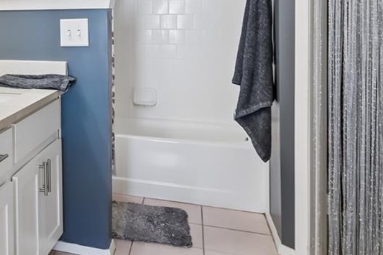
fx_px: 479
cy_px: 33
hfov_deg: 36.8
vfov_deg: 28.8
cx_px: -39
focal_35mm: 45
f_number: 7.1
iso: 100
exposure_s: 1/3.33
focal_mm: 10
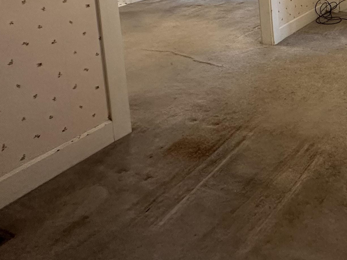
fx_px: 351
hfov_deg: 41.9
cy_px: -60
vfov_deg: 32.7
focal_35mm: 35
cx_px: 380
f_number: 2.2
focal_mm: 2.22
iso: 500
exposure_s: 1/60
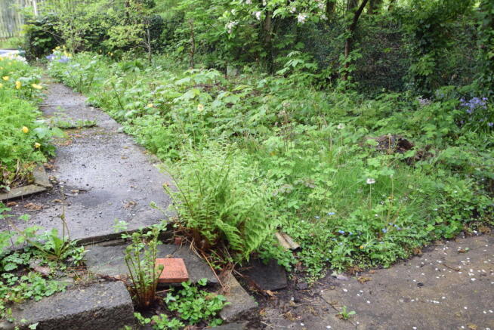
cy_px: 165
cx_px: 247
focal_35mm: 30
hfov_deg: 61.9
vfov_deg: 43.7
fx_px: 412
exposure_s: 1/160
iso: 800
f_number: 6.3
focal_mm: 20
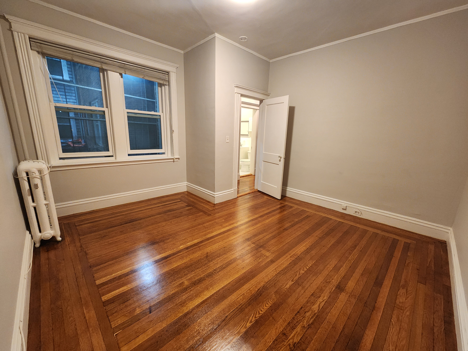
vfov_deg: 89.9
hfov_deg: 106.2
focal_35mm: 13
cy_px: 176
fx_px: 176
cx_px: 234
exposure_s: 1/30
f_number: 2.2
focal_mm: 2.2
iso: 640
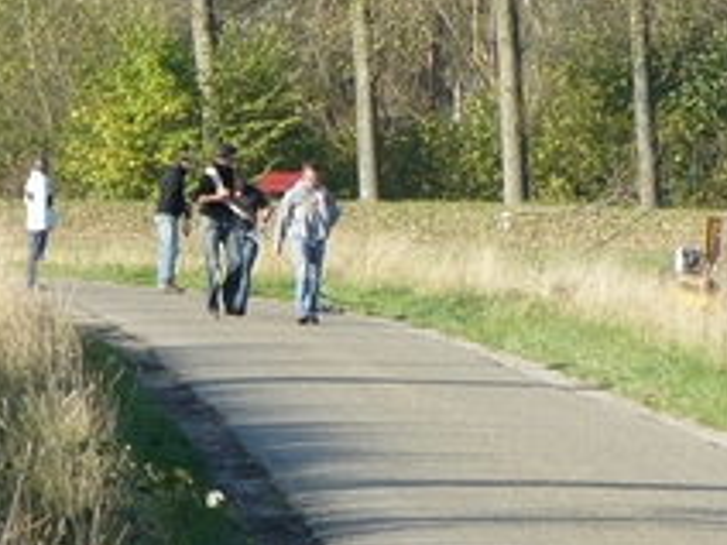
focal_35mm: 539
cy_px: -65
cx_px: 946
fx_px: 11320
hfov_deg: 3.7
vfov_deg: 2.8
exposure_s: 1/200
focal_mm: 31.6
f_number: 5
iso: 100
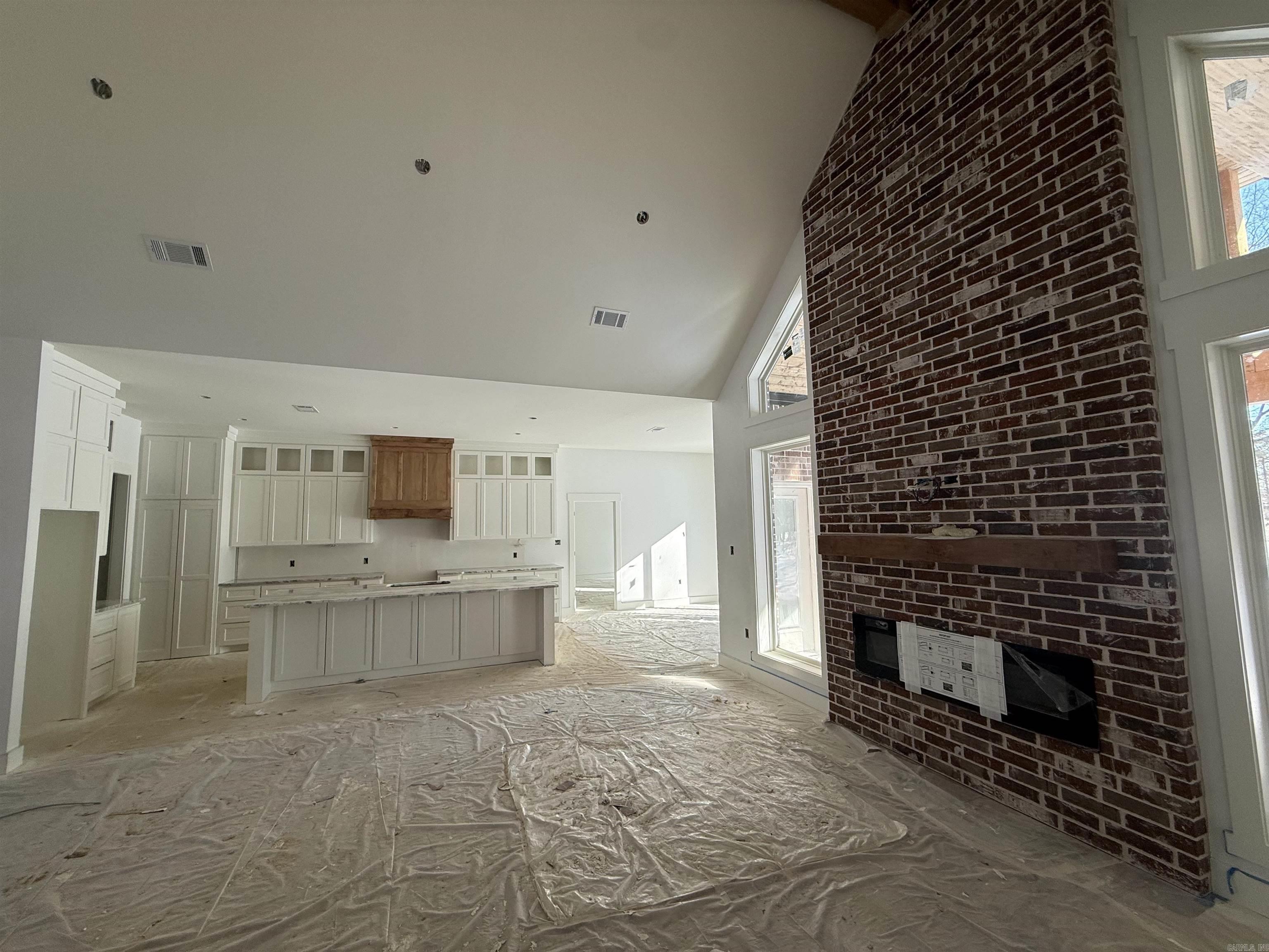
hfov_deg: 102.1
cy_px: 476
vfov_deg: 85.7
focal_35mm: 14
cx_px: 634
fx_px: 513
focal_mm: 2.22
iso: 64
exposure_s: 1/230
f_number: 2.2
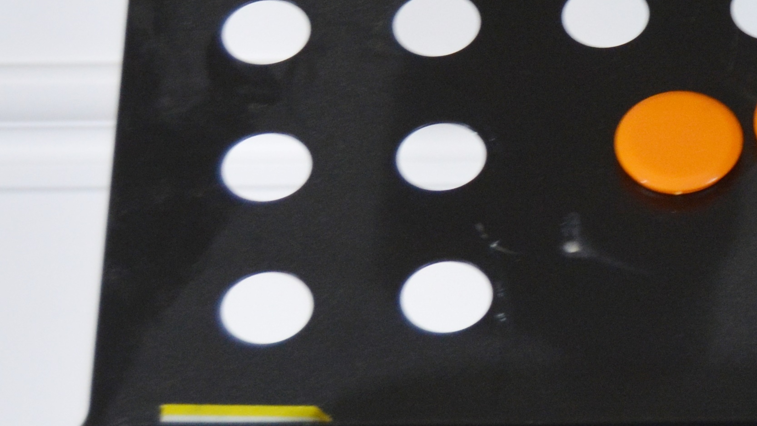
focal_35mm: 215
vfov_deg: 5.6
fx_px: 4315
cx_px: 978
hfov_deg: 9.8
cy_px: -103
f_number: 4.8
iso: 800
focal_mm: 38
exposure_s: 1/30
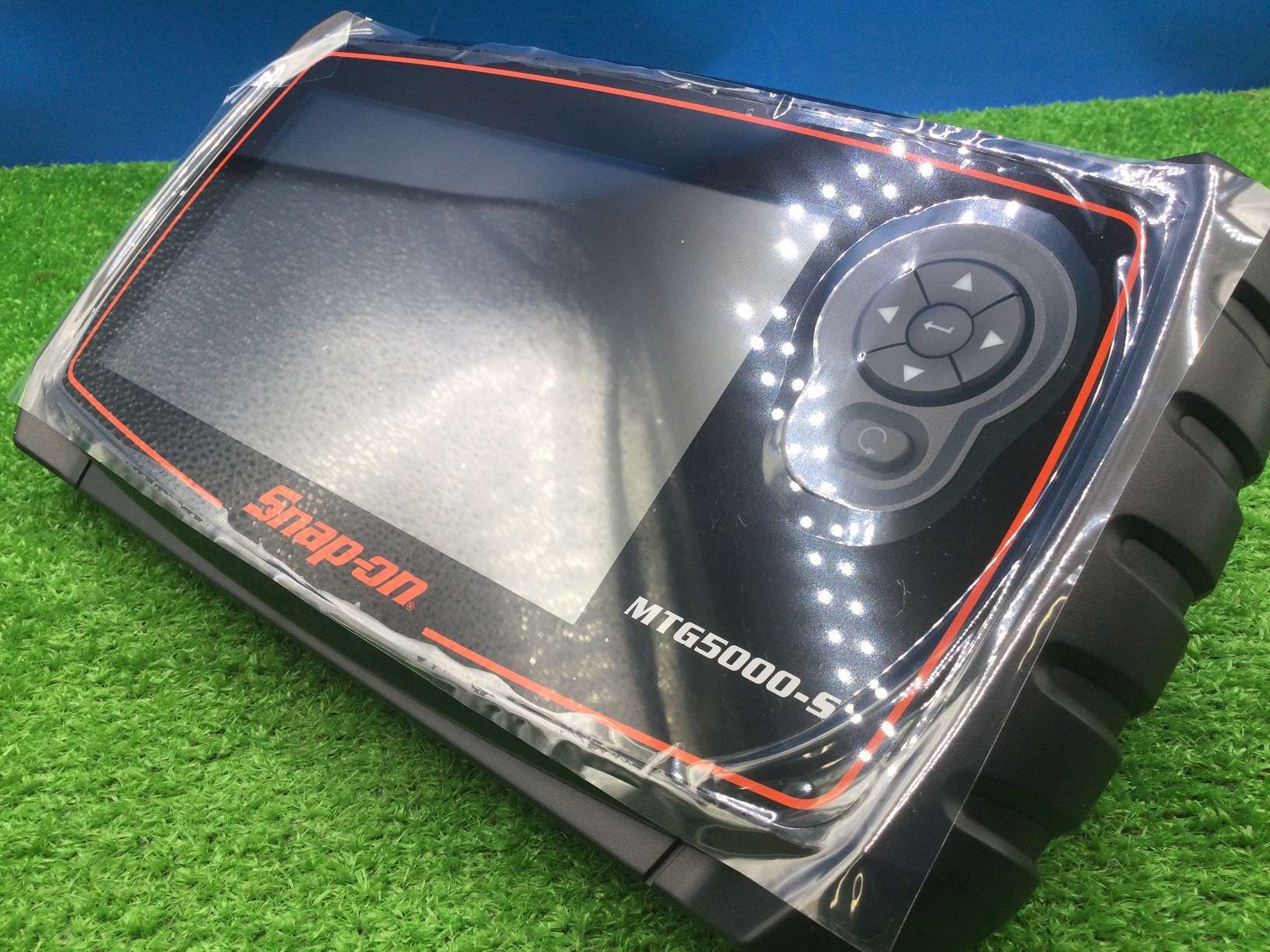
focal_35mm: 31
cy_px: 476
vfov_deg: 45.4
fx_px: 1137
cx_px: 635
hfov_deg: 58.4
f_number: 2.4
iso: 25
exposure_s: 1/120
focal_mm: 3.3
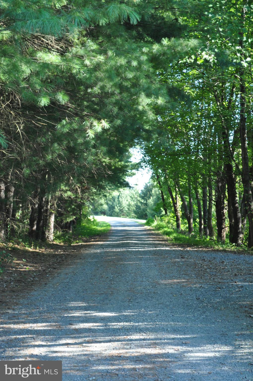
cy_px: 190
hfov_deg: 16.5
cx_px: 126
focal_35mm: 82
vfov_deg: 24.6
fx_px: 872
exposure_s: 1/60
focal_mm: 55
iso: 560
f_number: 5.6
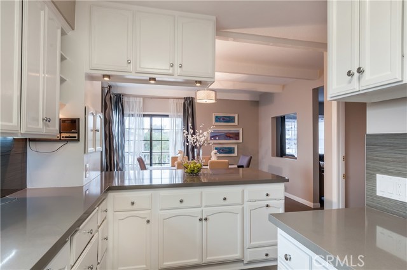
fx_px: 220
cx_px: 204
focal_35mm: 20
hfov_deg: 85.5
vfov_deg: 63.1
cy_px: 135
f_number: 14
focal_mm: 13
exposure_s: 1/6
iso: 200
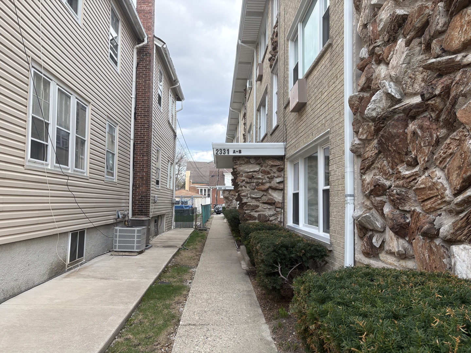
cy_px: 176
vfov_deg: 53.1
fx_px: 354
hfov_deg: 67.3
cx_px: 236
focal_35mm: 26
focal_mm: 5.96
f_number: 1.6
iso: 64
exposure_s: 1/810
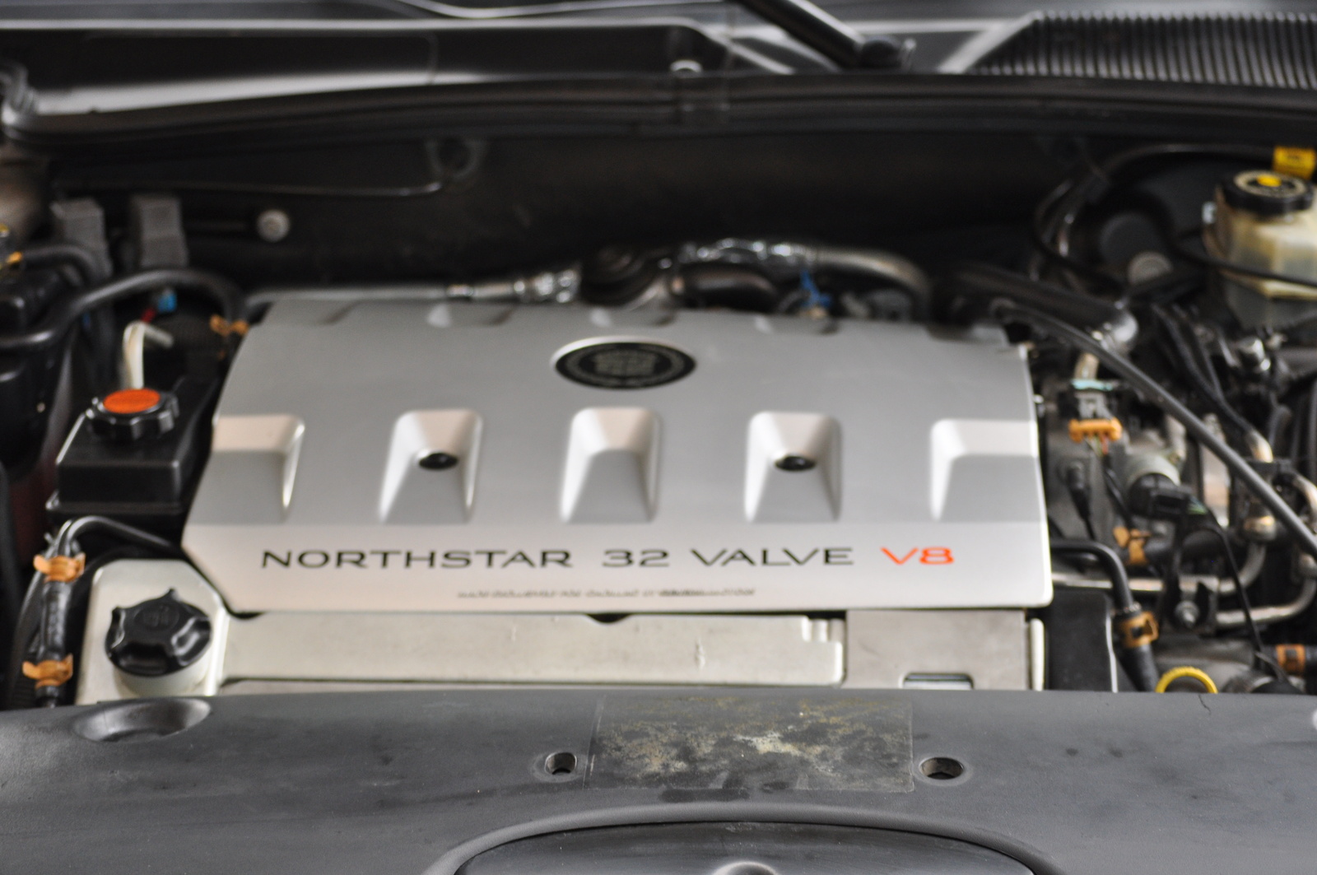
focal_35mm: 82
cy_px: 438
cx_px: 658
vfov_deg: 16.5
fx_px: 3015
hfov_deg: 24.6
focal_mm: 55
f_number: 4
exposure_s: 1/125
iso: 560
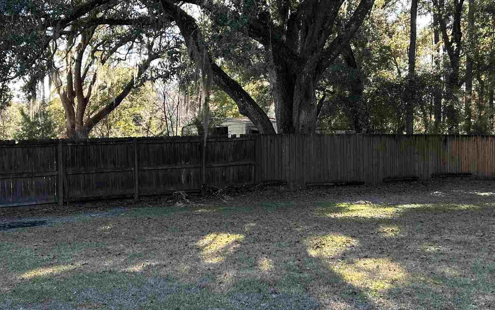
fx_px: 728
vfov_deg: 24.0
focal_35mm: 54
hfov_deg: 37.4
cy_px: 141
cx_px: 209
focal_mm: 5.7
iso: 40
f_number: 1.5
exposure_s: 1/223
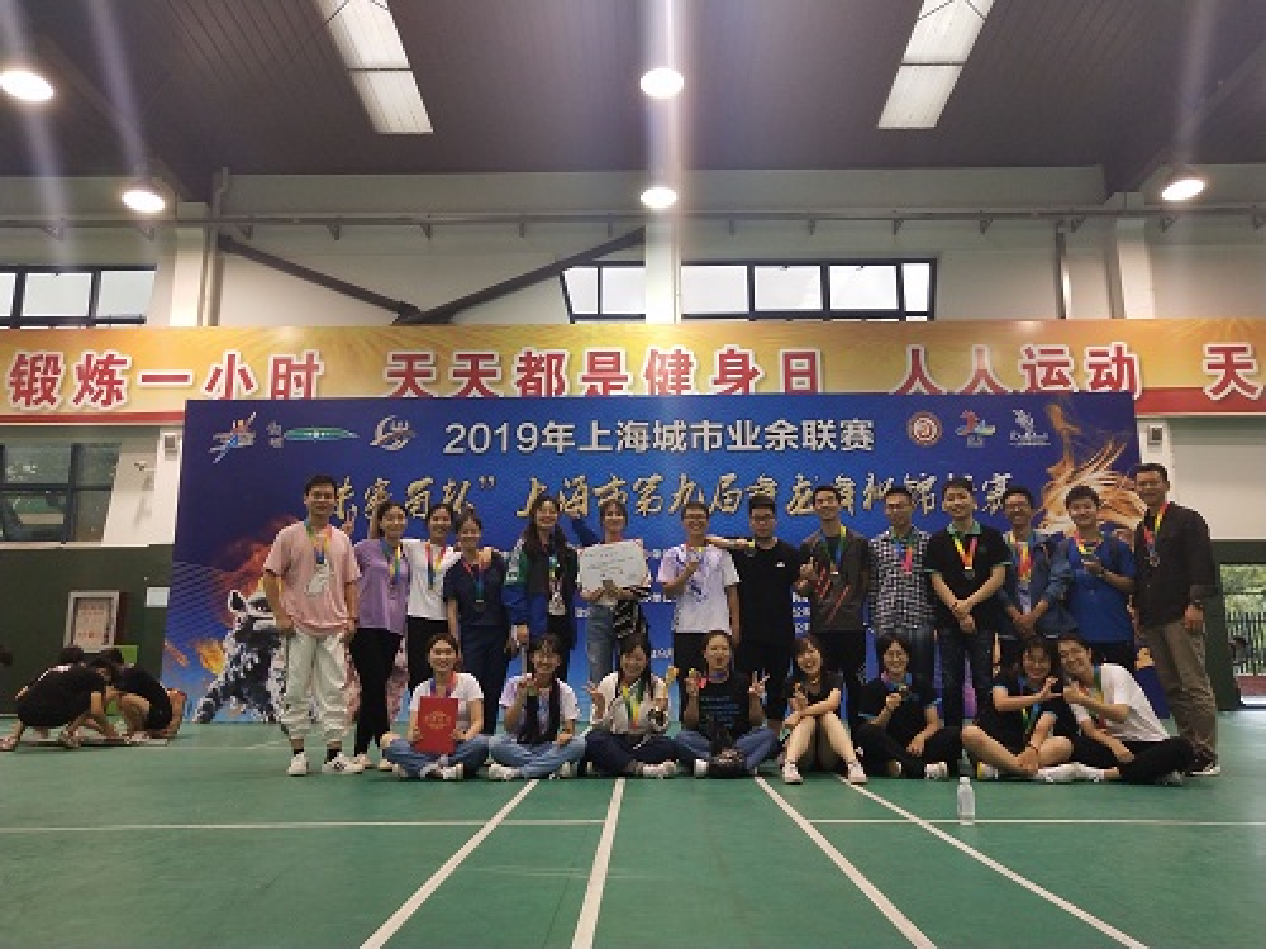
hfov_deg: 60.0
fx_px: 1097
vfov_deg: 46.8
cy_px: 474
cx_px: 633
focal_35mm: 30
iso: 238
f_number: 1.8
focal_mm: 3.95
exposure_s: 1/100
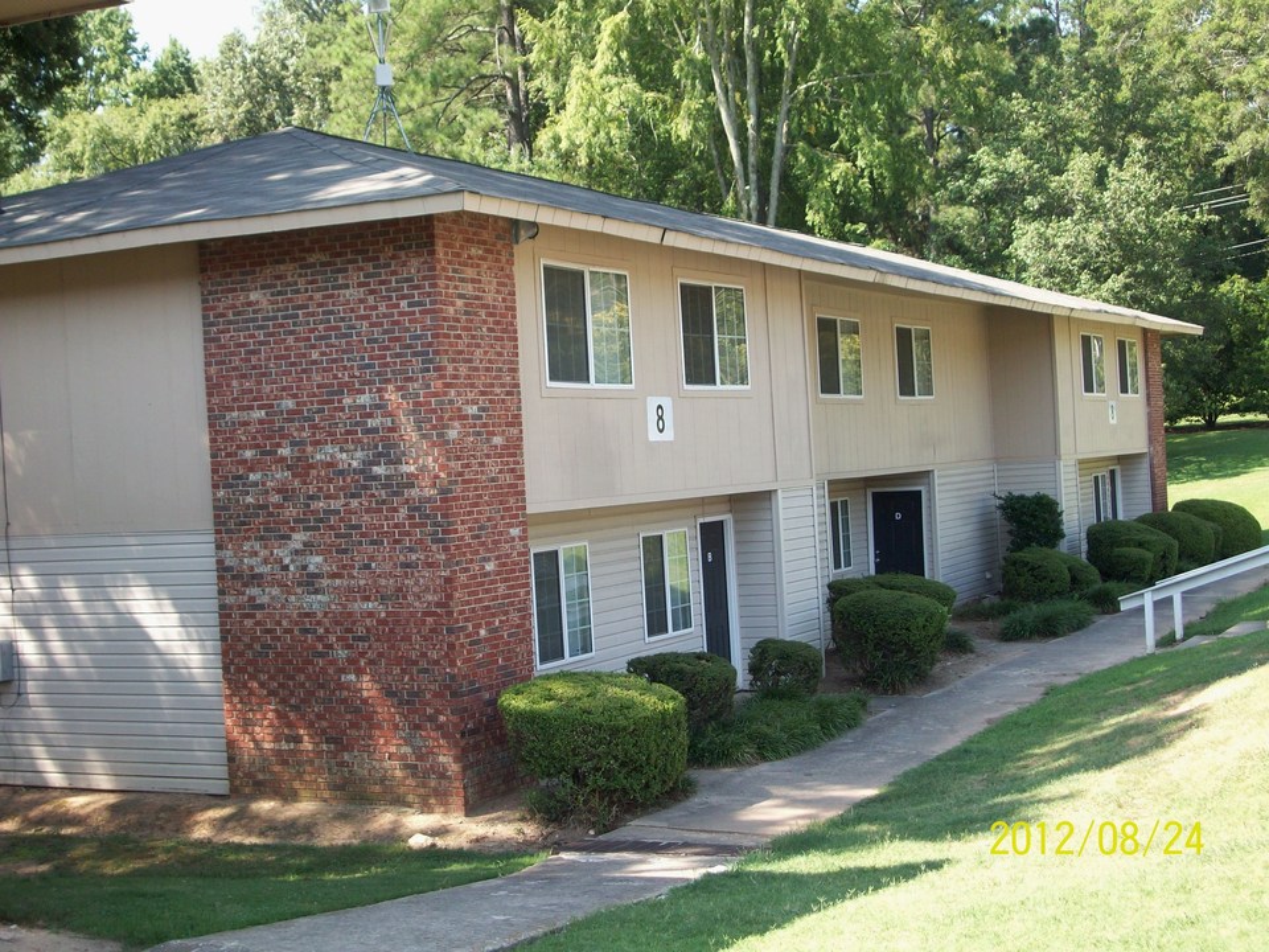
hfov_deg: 36.2
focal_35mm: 53
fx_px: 1943
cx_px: 634
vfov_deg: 27.5
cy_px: 476
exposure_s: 1/113
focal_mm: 8.8
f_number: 3.6
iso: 64
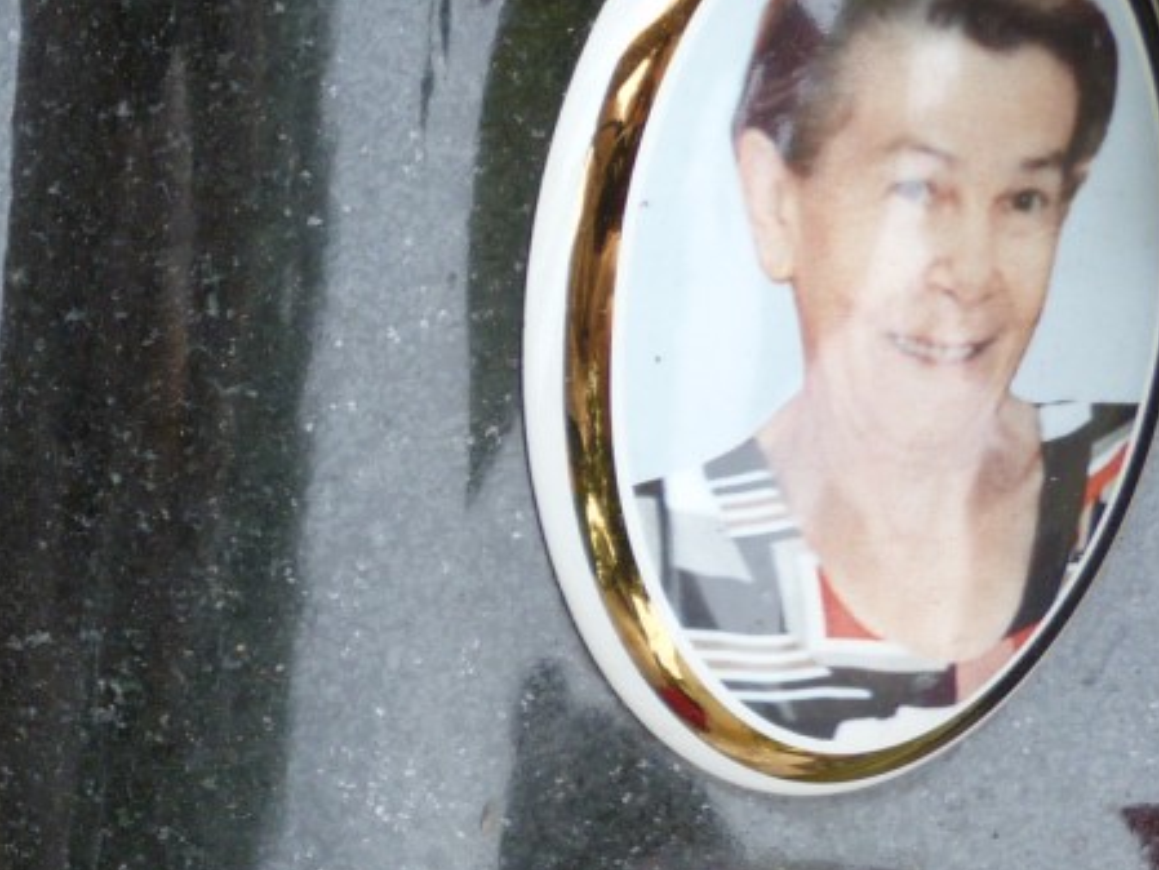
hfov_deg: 23.5
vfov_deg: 18.8
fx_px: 2612
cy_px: 651
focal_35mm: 78
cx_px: -106
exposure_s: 1/125
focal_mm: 4.5
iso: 80
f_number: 2.8
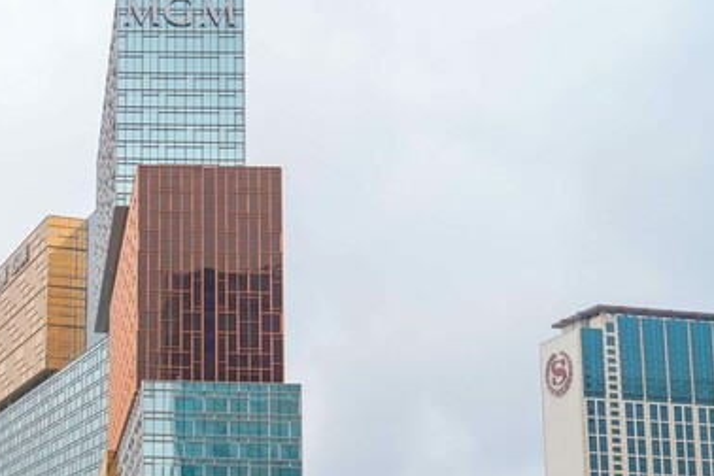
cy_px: 412
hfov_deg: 26.0
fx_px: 1428
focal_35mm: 72
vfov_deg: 18.7
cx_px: -66
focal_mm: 32
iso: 100
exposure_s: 1/800
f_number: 3.2
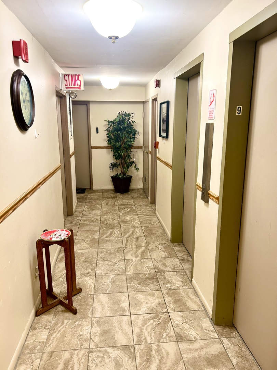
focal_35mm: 26
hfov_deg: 53.1
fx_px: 277
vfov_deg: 67.3
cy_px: 185
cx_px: 138
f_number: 1.5
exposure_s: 1/60
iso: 100
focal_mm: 5.7
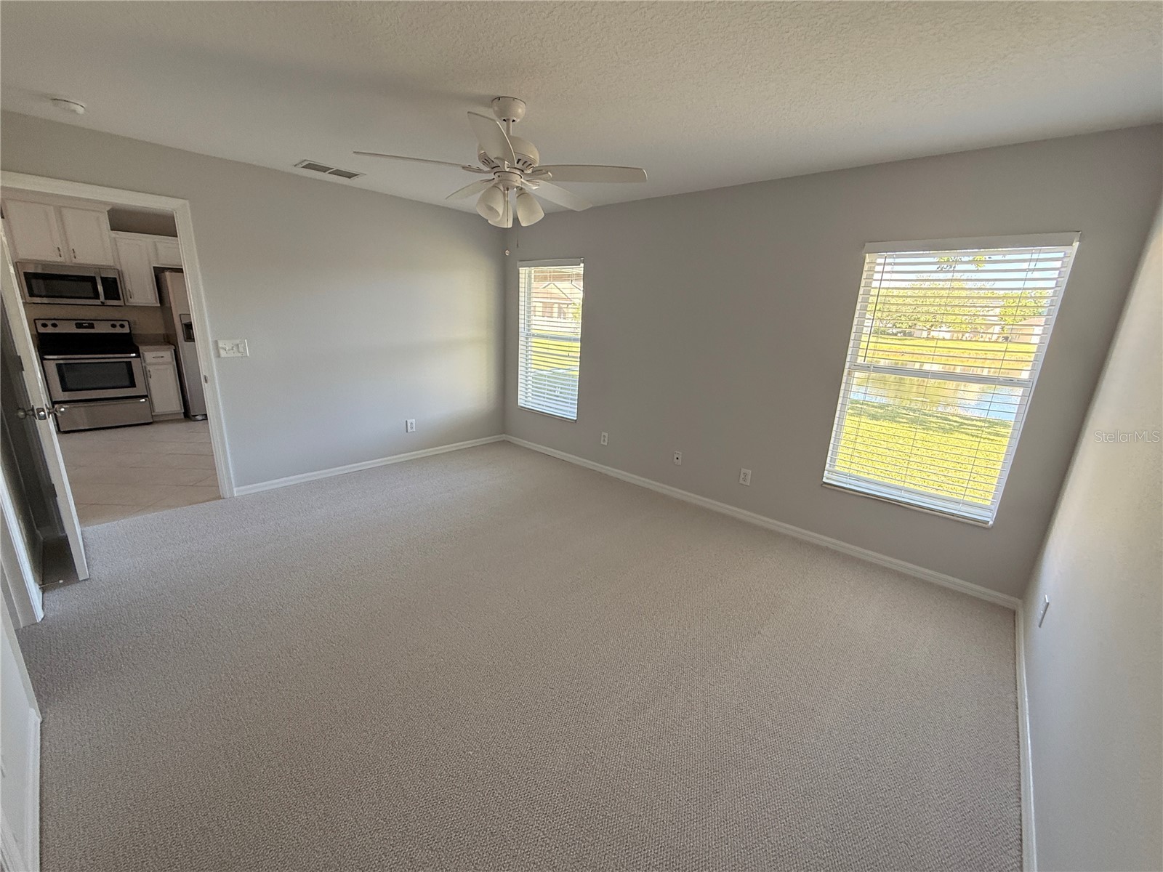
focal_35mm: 14
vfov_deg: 85.7
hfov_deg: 102.1
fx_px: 470
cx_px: 582
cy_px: 436
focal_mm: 2.22
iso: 160
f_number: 2.2
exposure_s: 1/99
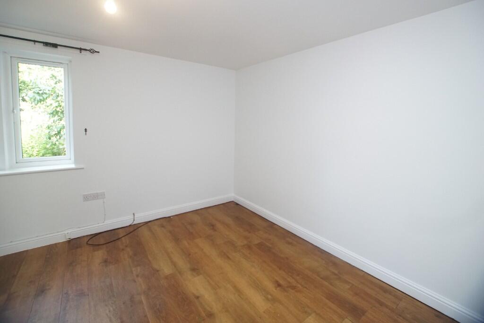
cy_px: 162
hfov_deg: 100.4
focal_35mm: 15
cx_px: 242
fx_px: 202
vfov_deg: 77.3
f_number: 3.5
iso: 1600
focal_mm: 10
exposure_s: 1/160
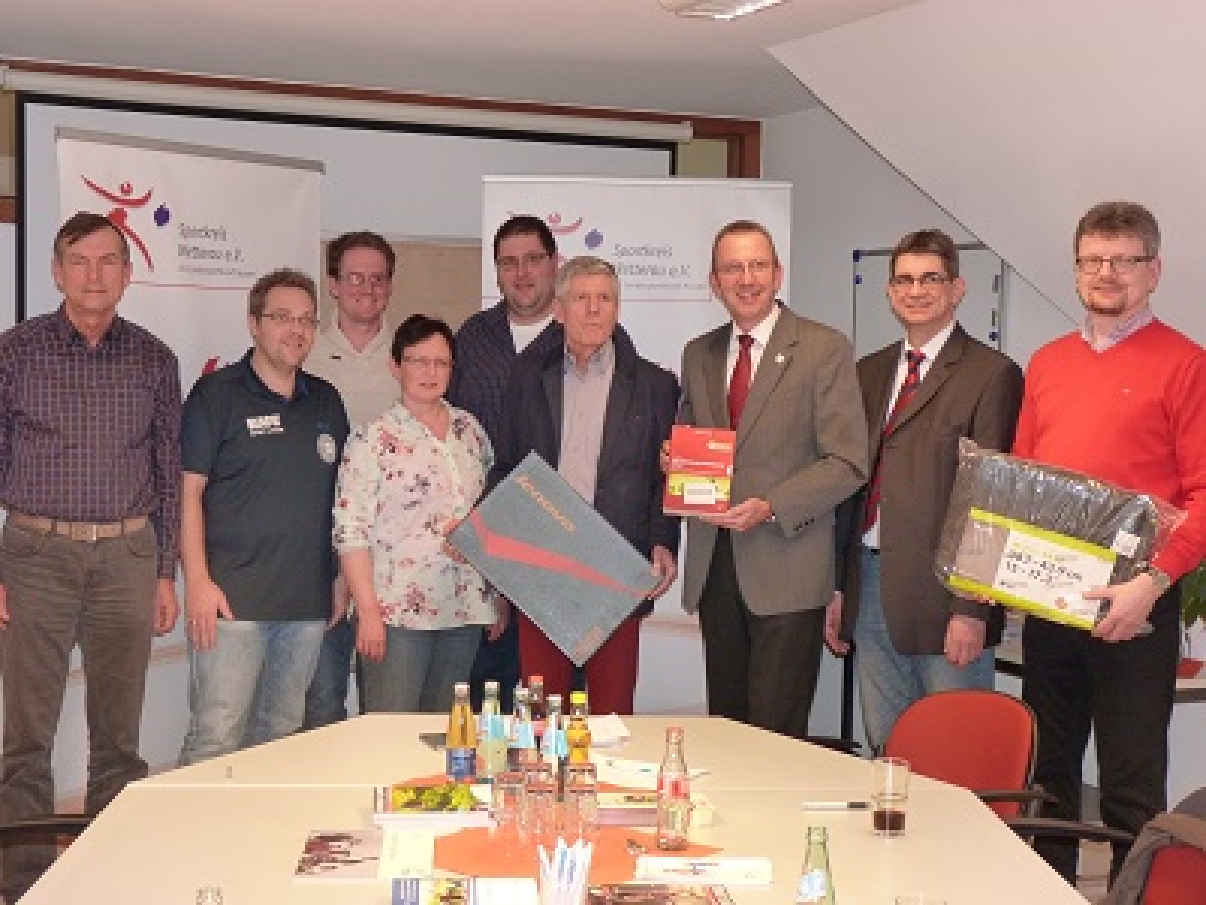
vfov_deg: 27.5
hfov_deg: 36.2
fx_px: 1846
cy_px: 452
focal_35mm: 53
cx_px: 603
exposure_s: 1/30
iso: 320
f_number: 3.2
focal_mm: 9.5
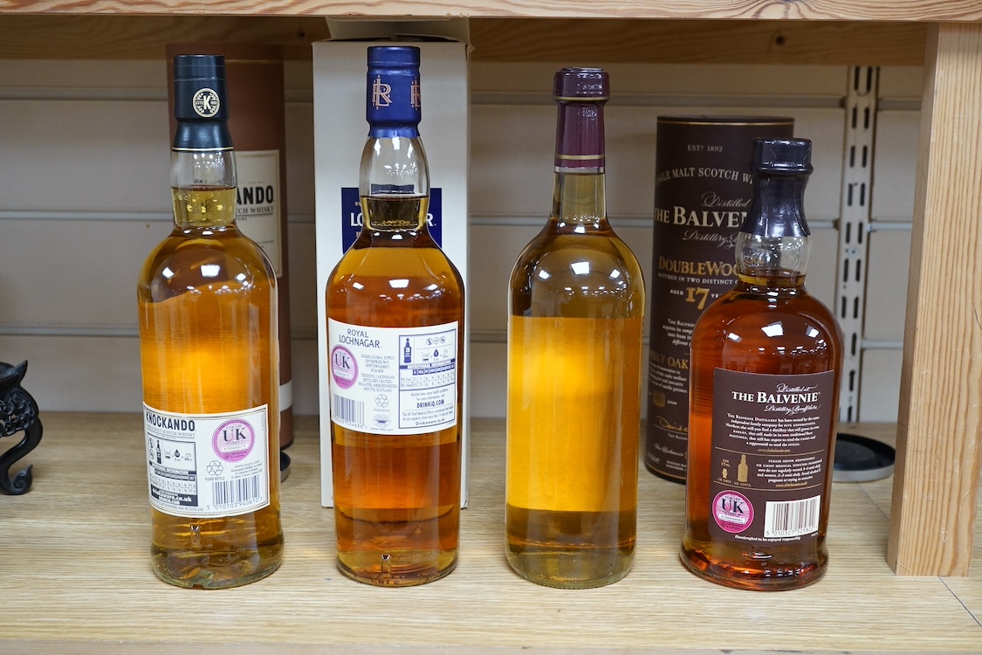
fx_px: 1227
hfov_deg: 43.6
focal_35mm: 45
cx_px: 491
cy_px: 328
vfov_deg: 29.9
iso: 1600
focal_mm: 30
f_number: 5
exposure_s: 1/80
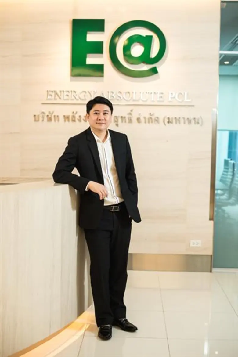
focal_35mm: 50
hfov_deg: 27.0
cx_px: 119
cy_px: 178
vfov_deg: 39.6
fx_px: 496
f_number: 2.8
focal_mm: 50
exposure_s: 1/160
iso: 400
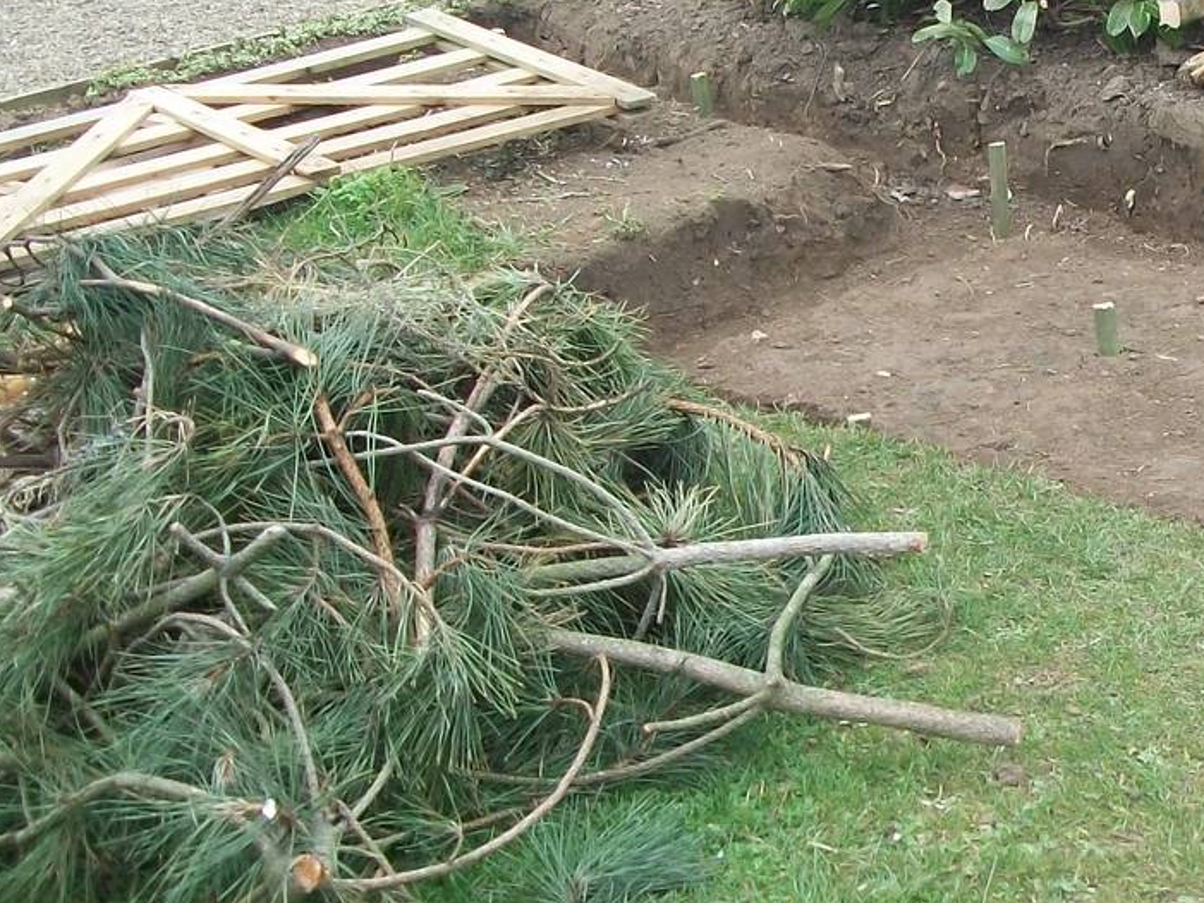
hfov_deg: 25.8
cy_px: 438
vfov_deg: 20.2
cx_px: 1089
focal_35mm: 73
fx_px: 2539
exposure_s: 1/100
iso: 80
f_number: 2.9
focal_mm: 5.7
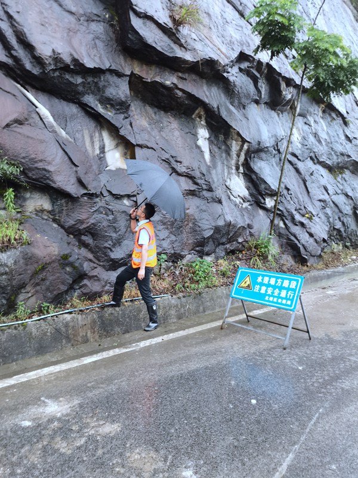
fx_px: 372
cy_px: 239
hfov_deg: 51.4
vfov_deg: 65.3
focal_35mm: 27
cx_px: 179
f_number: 1.9
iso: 160
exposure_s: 1/50
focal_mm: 5.58
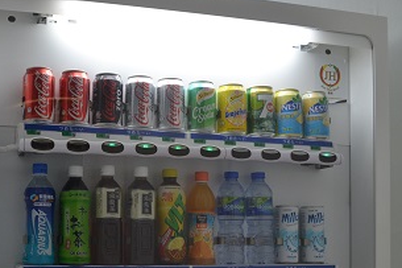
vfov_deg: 25.6
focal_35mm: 52
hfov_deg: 37.5
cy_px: 202
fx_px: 580
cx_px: 112
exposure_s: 1/125
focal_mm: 22
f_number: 5.6
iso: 400
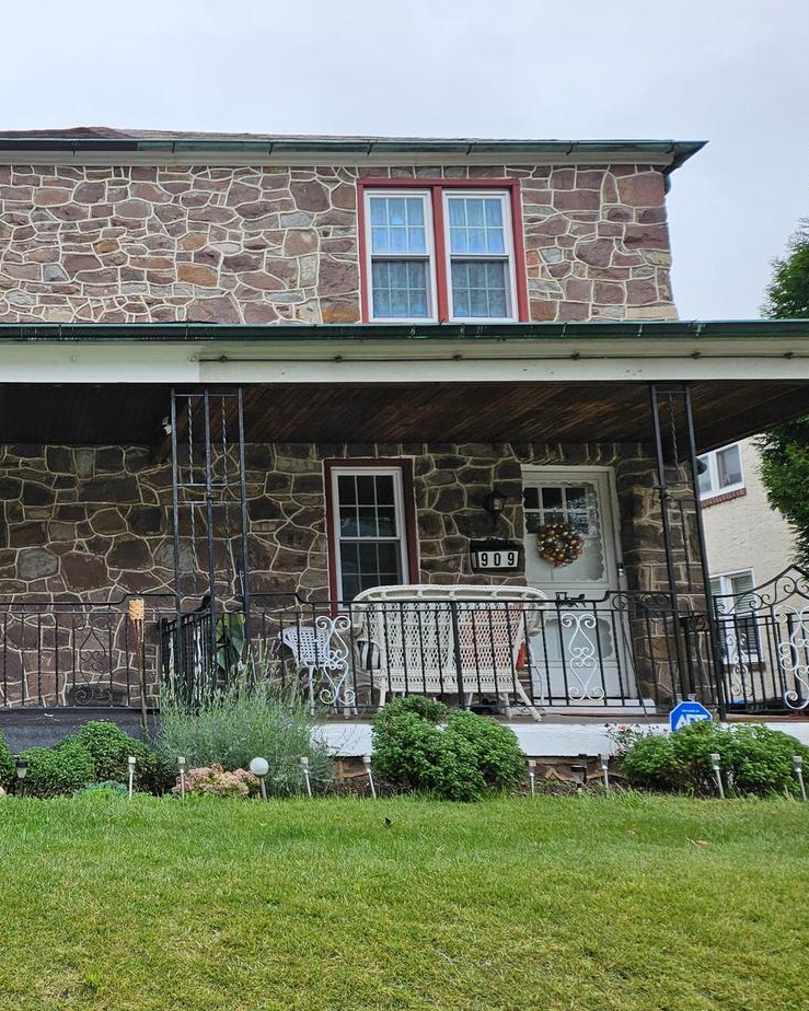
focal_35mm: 35
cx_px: 46
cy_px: 536
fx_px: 1048
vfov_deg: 51.5
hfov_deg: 38.6
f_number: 1.8
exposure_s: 1/1050
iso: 50
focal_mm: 5.4
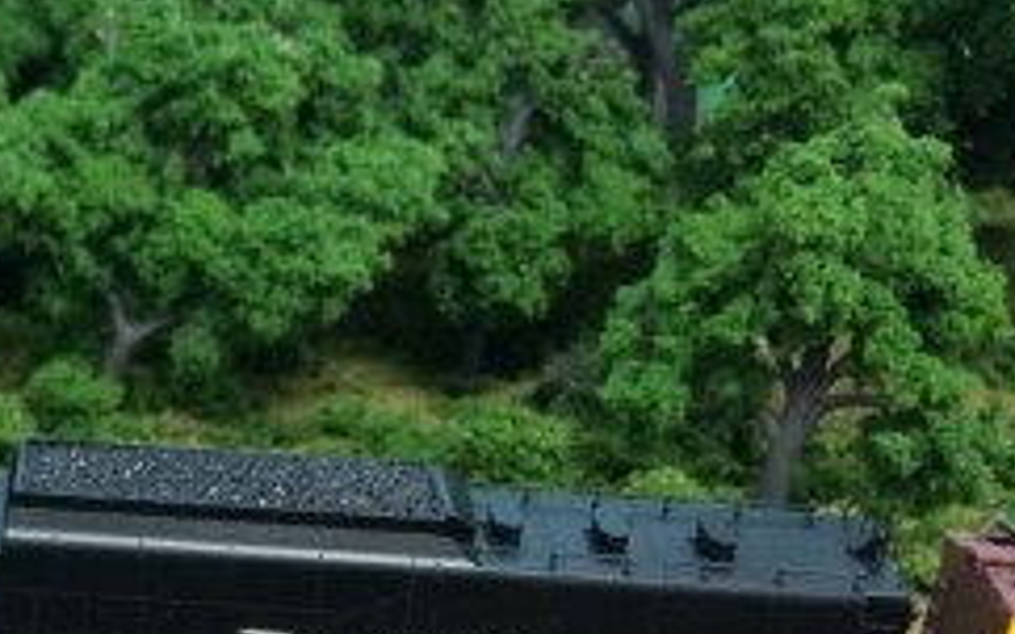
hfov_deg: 22.3
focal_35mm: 84
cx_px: -268
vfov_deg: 15.1
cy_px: 726
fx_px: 2323
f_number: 2.2
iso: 160
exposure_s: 1/30
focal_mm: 4.12
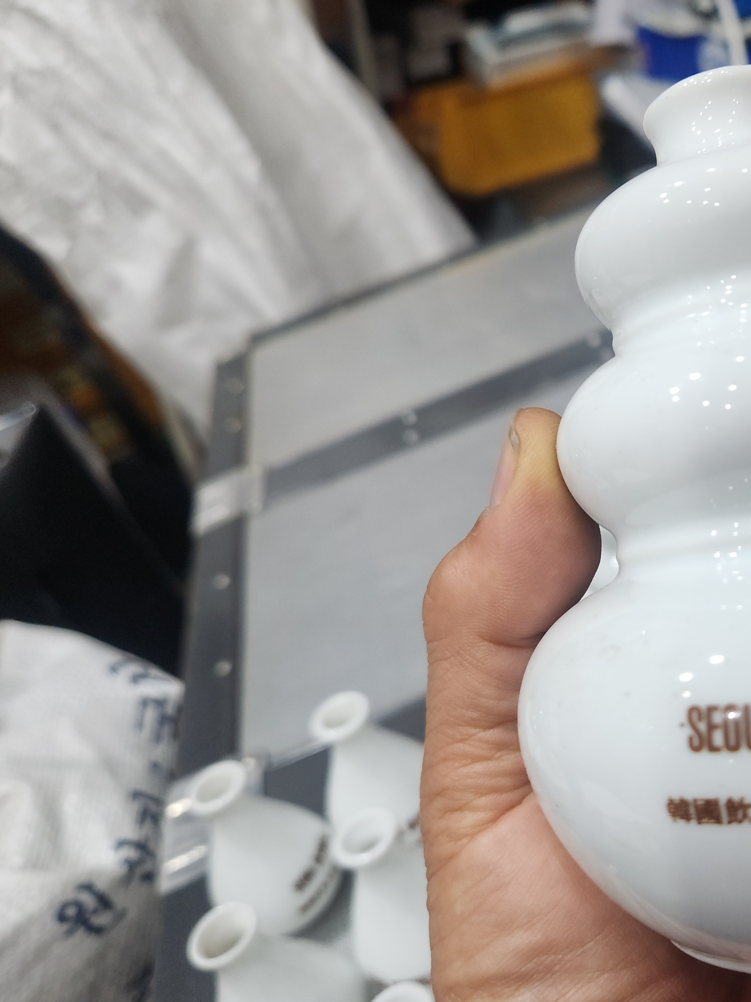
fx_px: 955
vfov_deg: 55.4
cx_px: 617
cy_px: 497
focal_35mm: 33
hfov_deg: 40.9
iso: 80
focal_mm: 5.4
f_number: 1.8
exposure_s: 1/60
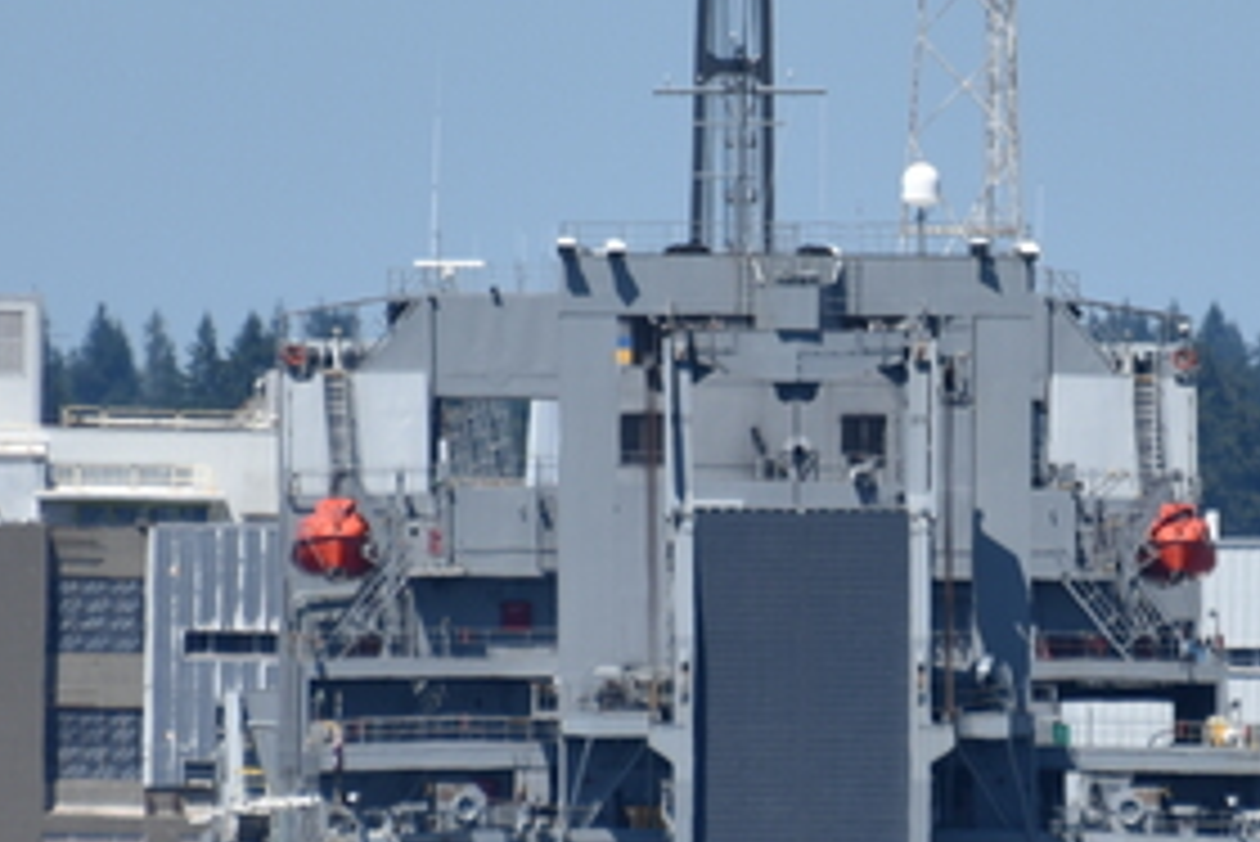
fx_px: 47938
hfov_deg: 1.5
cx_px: 936
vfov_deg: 1.0
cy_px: 432
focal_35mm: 1369
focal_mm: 300
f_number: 6.3
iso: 100
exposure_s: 1/640
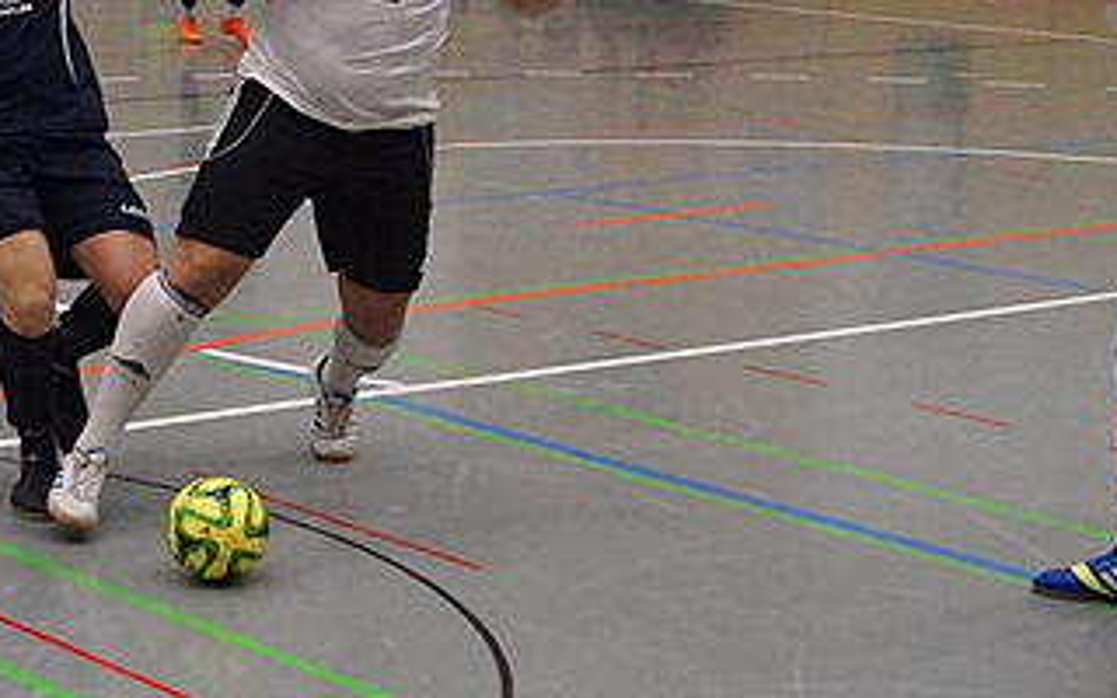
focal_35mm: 103
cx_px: 171
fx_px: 3136
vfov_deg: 12.6
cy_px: 136
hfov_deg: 19.9
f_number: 4
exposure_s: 1/500
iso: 3200
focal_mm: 20
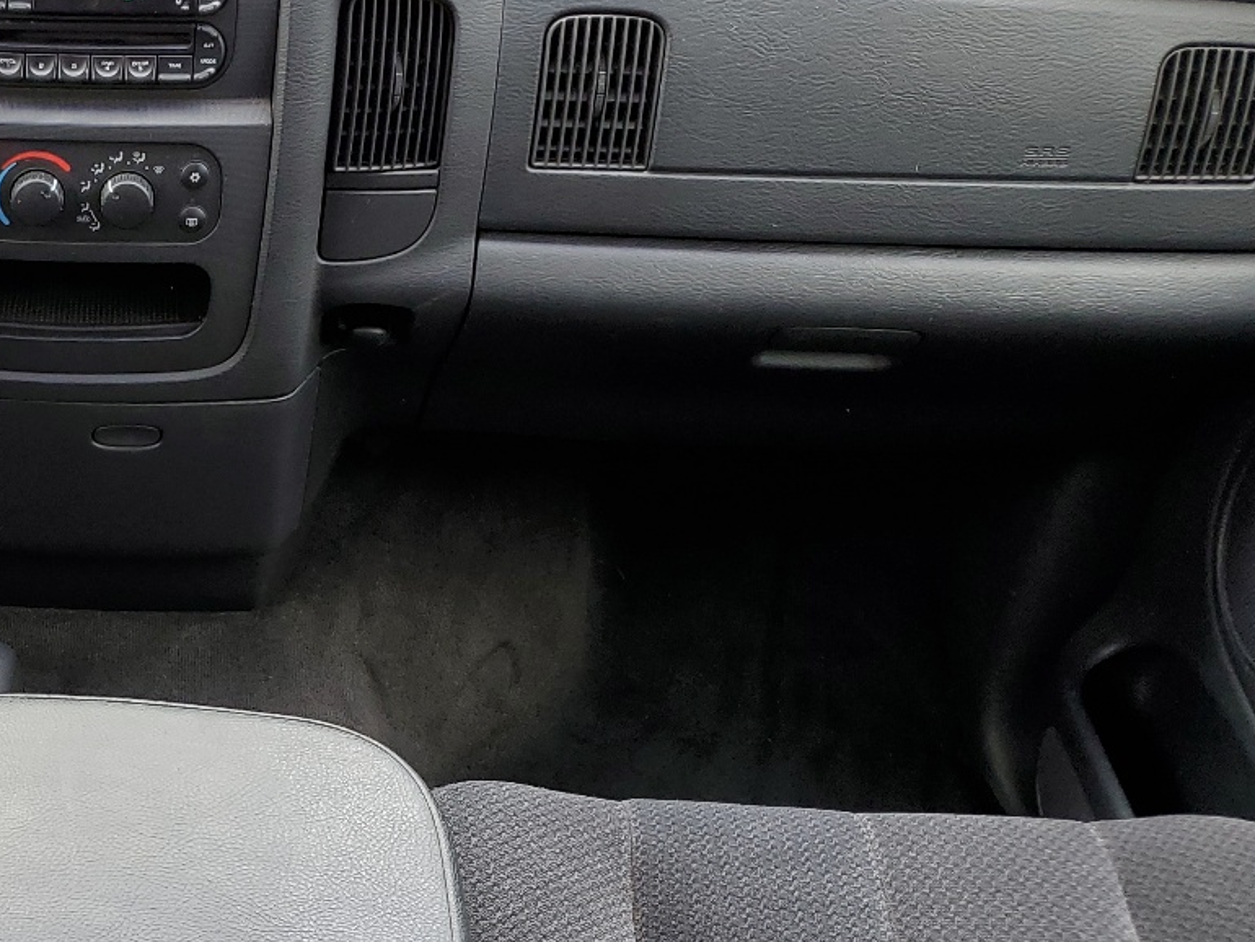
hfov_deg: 32.3
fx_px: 1958
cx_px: -46
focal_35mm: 54
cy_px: 603
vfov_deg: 26.9
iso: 50
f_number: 1.5
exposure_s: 1/149
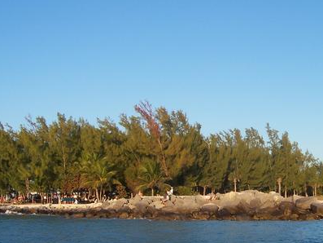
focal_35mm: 58
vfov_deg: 25.0
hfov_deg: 32.6
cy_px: 180
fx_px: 541
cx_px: 243
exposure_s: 1/250
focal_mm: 6
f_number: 4.8
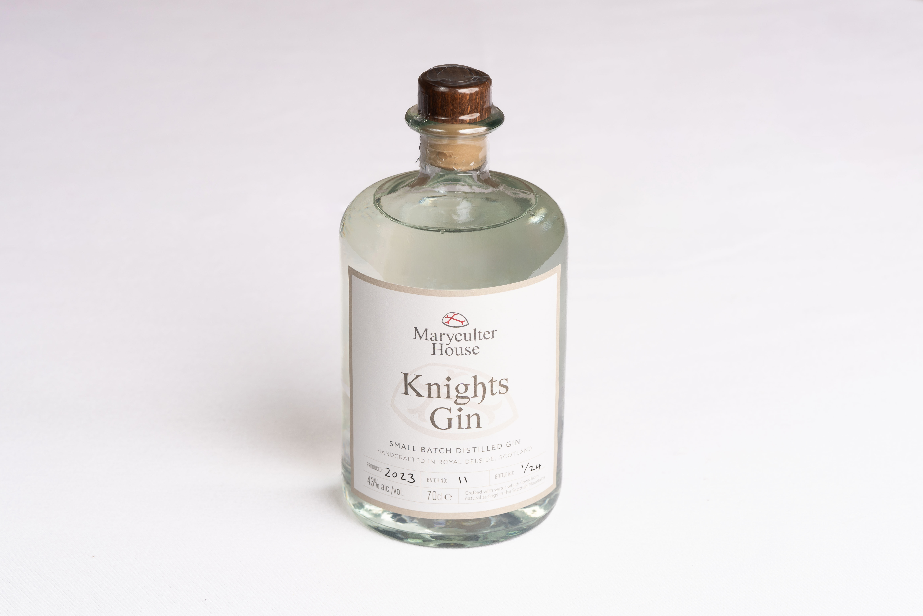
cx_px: 462
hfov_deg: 22.6
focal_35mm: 90
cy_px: 308
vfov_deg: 15.2
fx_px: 2307
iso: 100
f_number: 9
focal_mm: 90
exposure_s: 1/200
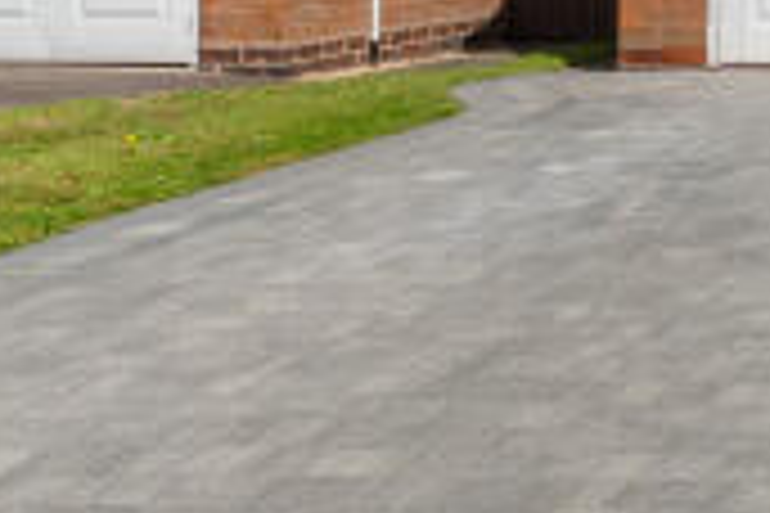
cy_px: -164
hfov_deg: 16.6
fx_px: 2053
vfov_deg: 13.7
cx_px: 1490
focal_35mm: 96
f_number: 11
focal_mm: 15
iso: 400
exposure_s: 1/320
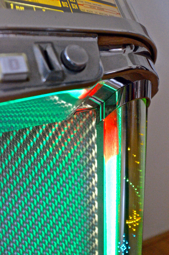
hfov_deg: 31.8
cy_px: 128
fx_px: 297
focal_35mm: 42
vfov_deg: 46.5
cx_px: 84
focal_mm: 28
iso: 4000
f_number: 3.5
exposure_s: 1/500
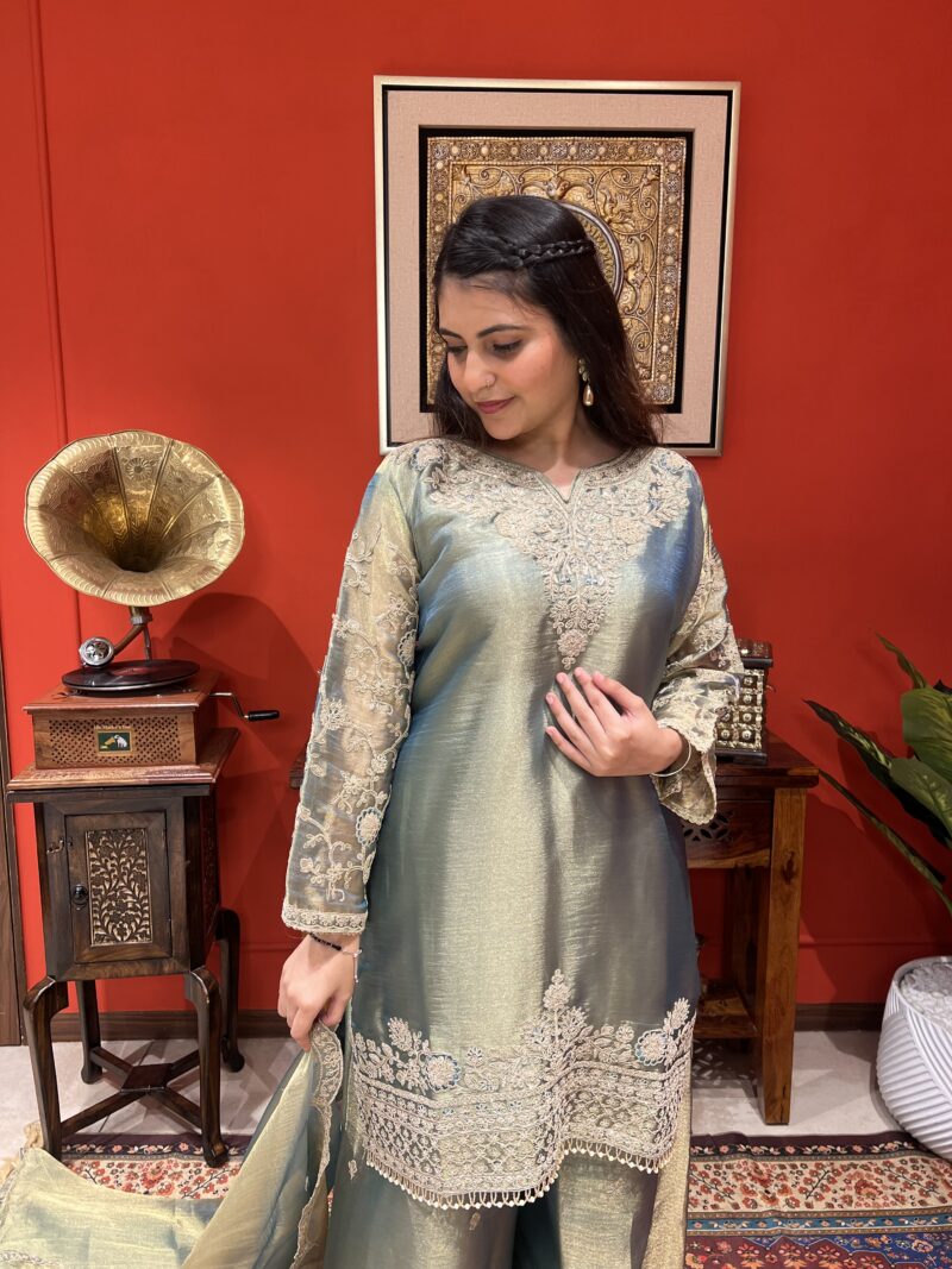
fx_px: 954
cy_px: 634
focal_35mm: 26
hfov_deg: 53.1
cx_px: 476
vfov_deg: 67.3
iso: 100
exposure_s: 1/100
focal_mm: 5.7
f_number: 1.5
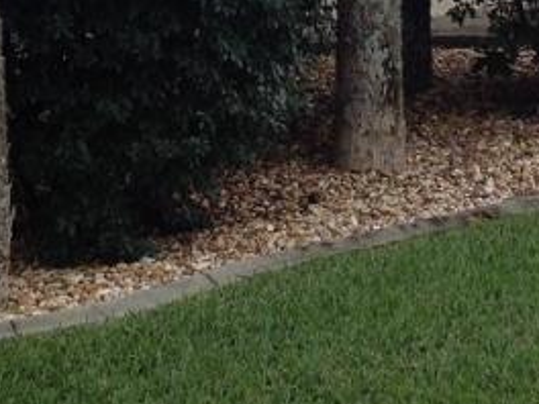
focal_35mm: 136
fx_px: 2118
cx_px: 384
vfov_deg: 10.8
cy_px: -53
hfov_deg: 14.5
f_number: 2.4
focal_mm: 4.28
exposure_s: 1/800
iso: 50
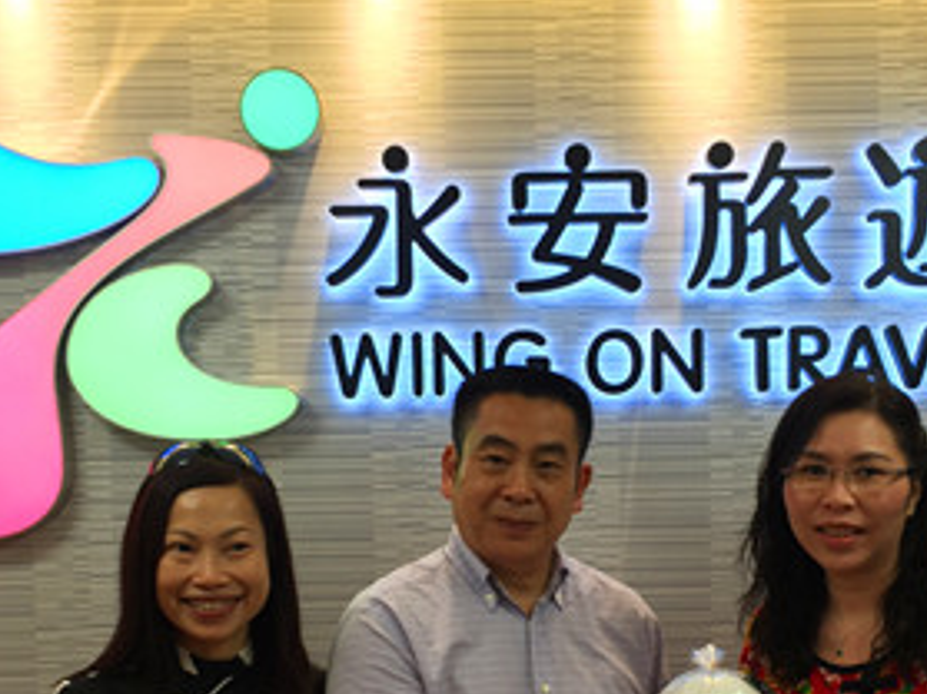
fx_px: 1392
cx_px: 532
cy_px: 553
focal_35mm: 52
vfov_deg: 27.5
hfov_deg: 36.8
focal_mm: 4.15
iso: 40
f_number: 2.2
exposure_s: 1/50
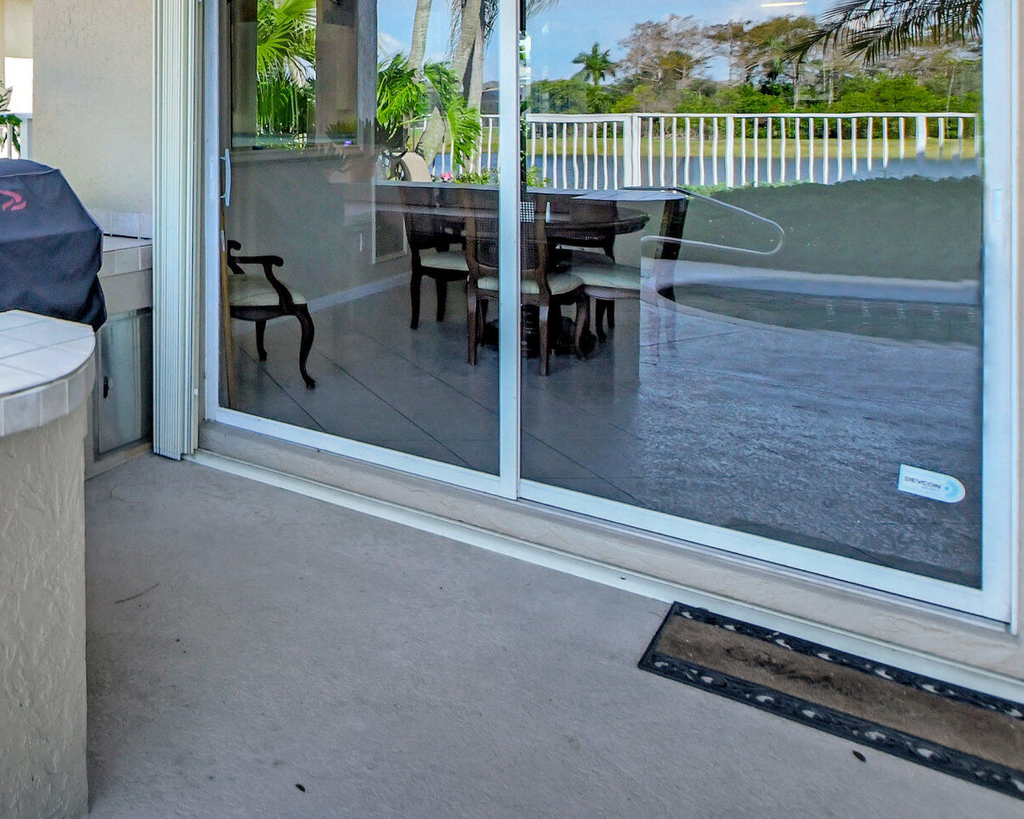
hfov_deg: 48.5
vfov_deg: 45.6
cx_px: 3
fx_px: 909
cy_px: 145
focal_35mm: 30
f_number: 8
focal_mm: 10
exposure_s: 1/1250
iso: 1000
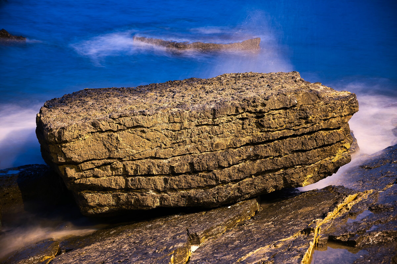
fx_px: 673
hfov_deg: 32.9
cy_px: 132
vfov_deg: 22.3
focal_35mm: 61
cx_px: 198
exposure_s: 5
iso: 100
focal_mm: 61
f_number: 4
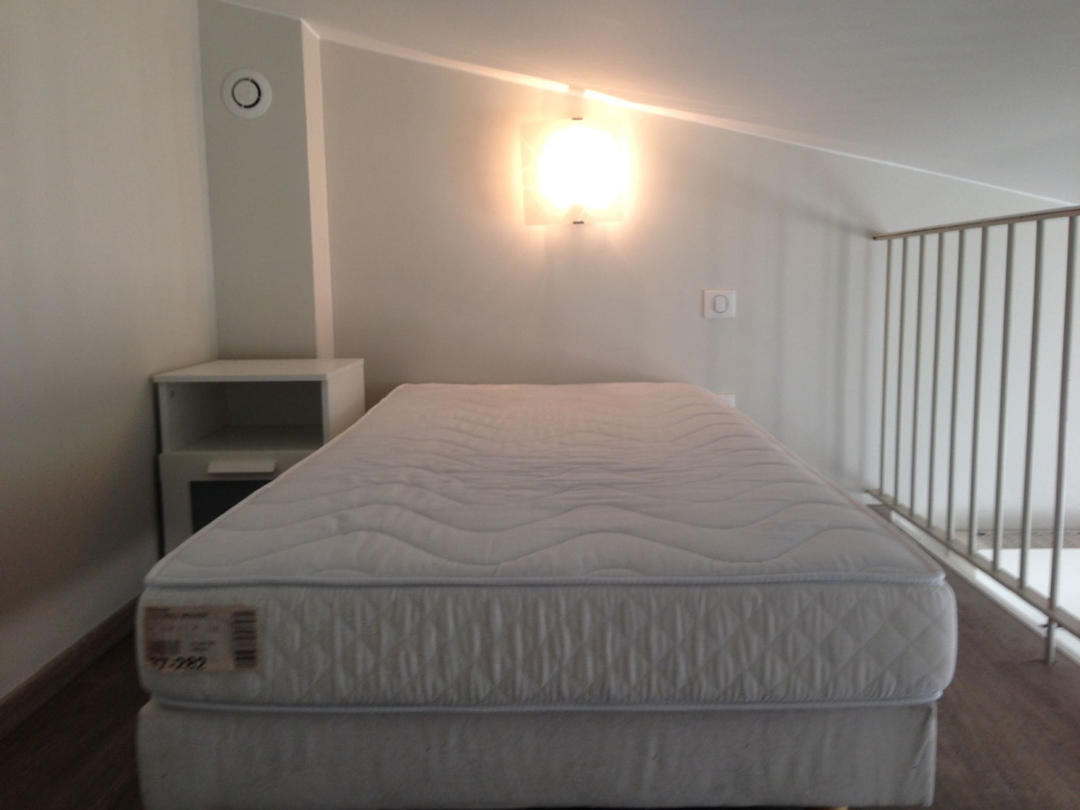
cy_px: 405
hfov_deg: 55.4
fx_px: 1030
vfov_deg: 42.9
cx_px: 540
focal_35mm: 33
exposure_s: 1/24
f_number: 2.4
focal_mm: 4.12
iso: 50
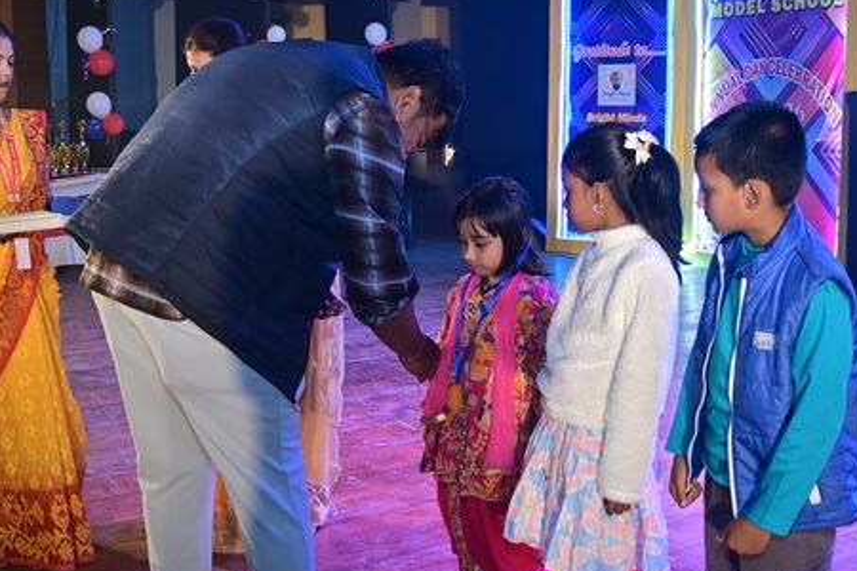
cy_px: 285
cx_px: 364
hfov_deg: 24.9
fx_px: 1936
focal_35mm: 81
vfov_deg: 16.8
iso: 640
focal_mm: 30.5
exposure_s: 1/250
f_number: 5
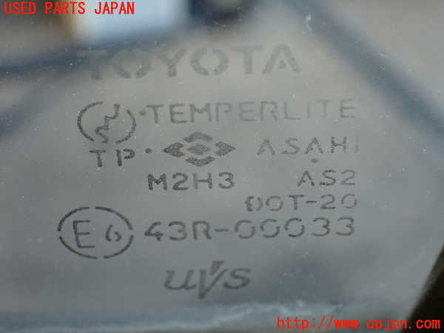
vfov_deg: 15.7
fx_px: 1206
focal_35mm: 94
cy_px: 166
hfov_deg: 20.9
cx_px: 222
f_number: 4.7
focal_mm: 16.79
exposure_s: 1/125
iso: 800
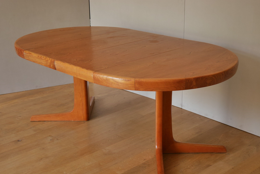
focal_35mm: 55
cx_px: 130
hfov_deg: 36.2
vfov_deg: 24.6
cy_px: 99
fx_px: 397
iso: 800
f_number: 5.3
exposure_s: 1/60
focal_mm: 26
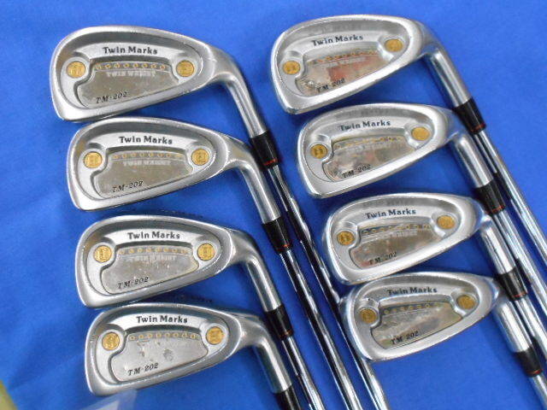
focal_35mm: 39
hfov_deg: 47.9
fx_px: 616
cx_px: 274
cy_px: 205
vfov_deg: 36.8
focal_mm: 6.7
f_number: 3.9
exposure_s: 1/100
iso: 800
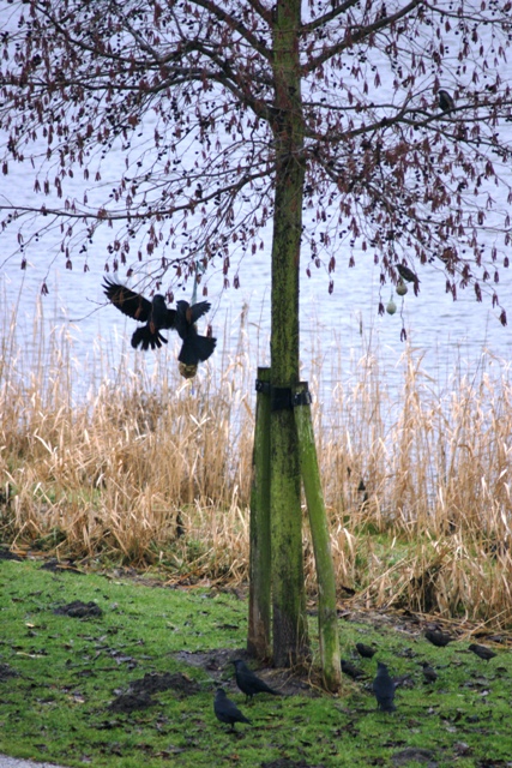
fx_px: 9594
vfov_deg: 4.6
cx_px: 256
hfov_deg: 3.1
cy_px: 384
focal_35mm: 450
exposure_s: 1/160
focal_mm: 300
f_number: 5.6
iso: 800
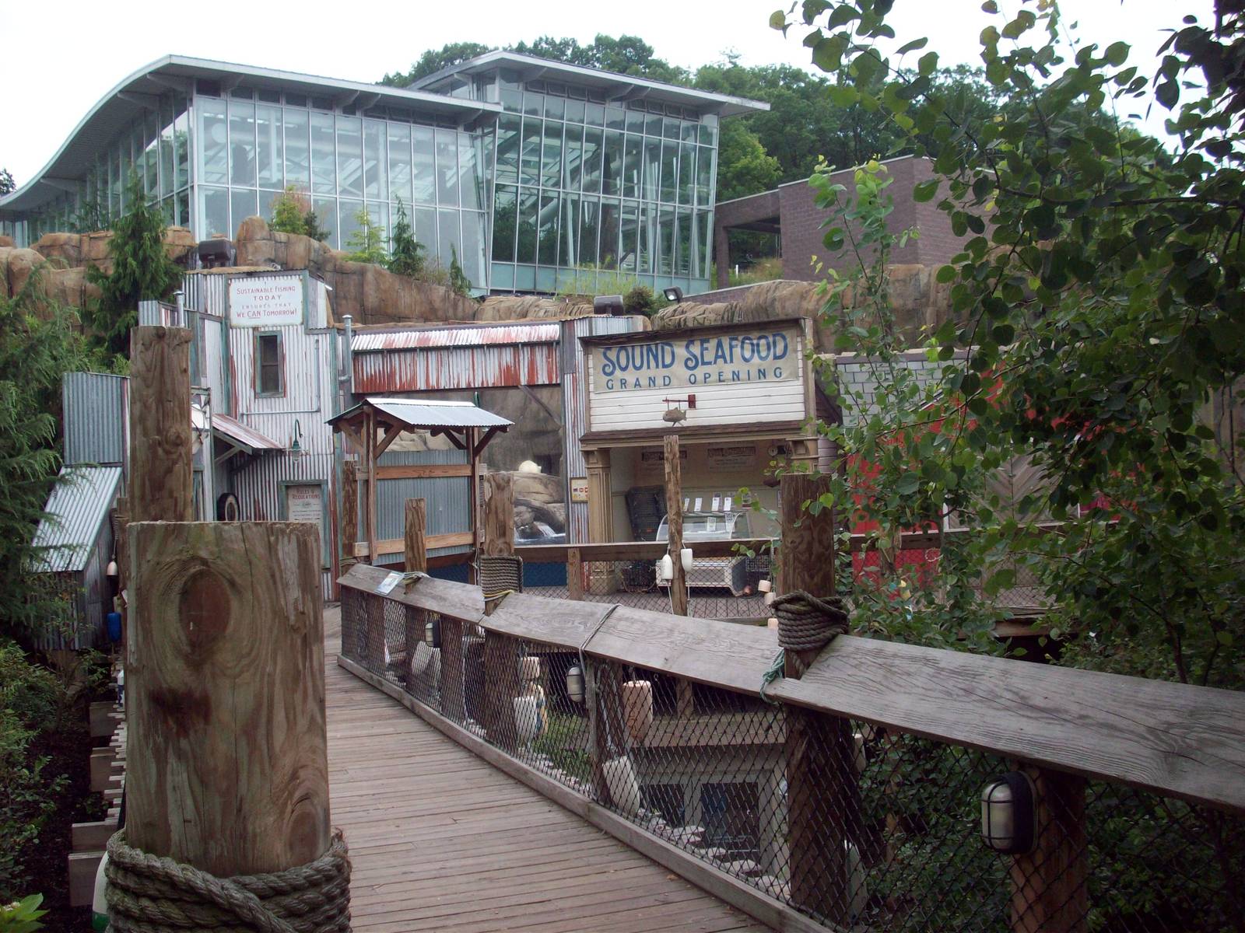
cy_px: 466
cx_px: 622
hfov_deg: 50.1
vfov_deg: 38.7
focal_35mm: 37
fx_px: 1331
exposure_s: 1/371
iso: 80
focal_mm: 6.2
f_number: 2.8
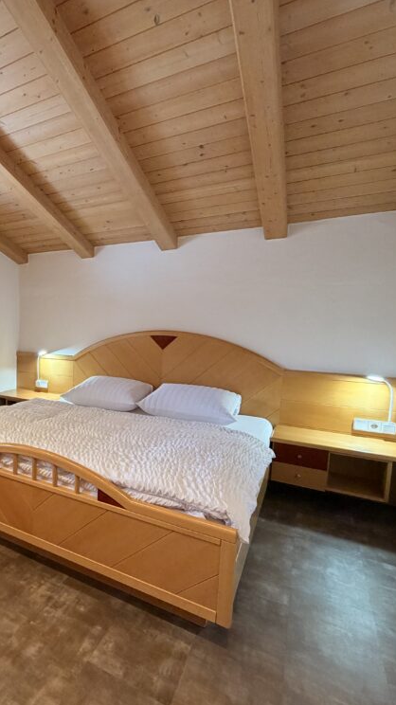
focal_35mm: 21
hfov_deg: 47.3
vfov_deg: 83.8
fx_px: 392
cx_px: 29
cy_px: 362
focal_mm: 2.22
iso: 320
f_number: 2.2
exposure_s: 1/50
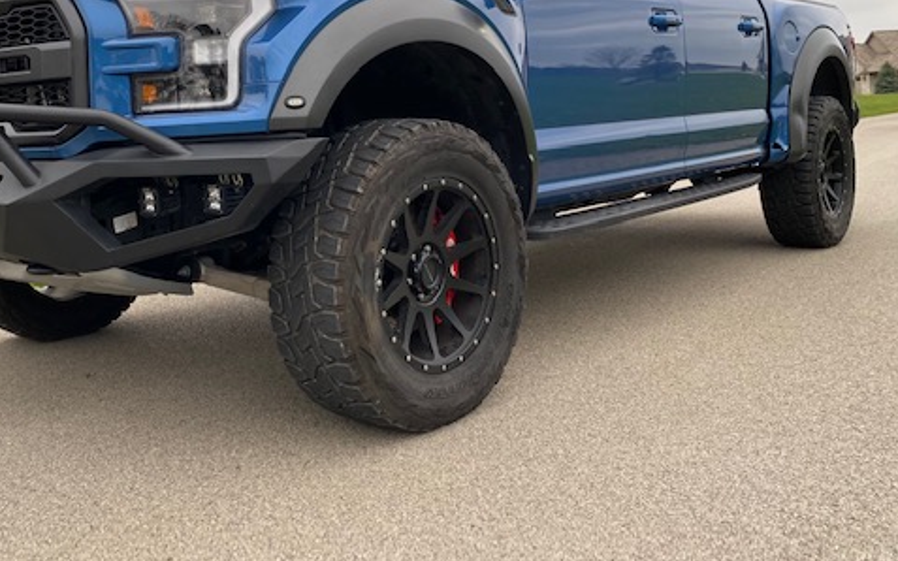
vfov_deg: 33.8
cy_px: 147
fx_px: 905
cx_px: 329
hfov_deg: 52.1
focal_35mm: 37
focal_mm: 4.25
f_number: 1.8
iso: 50
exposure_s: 1/122
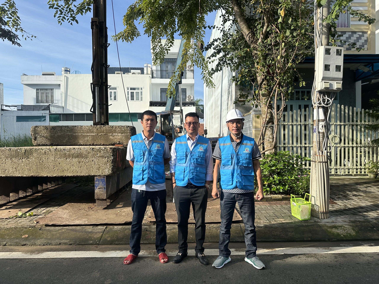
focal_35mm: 24
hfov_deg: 71.6
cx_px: 190
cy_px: 142
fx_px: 263
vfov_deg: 56.8
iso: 80
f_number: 1.78
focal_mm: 6.86
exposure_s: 1/2967
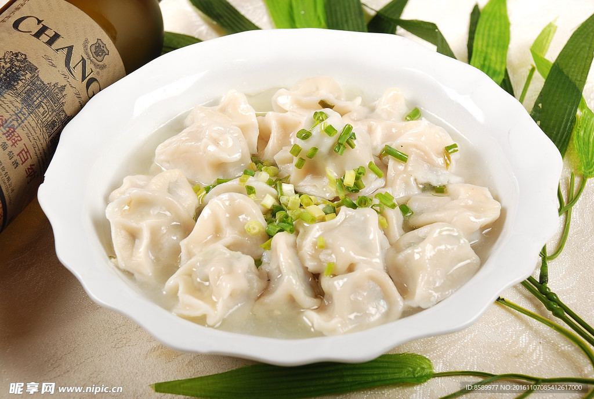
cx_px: 297
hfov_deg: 20.6
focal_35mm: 99
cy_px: 200
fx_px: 1637
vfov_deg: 13.9
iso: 100
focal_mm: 66
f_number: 10
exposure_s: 1/125
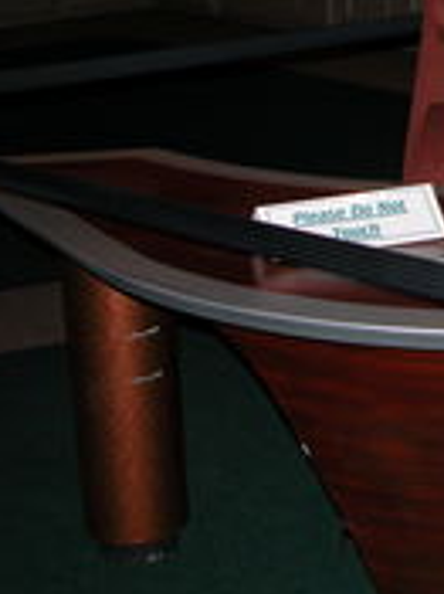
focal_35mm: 87
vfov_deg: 22.2
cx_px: 539
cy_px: 98
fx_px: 1490
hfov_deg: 16.2
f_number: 2.9
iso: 100
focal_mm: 10
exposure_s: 1/60
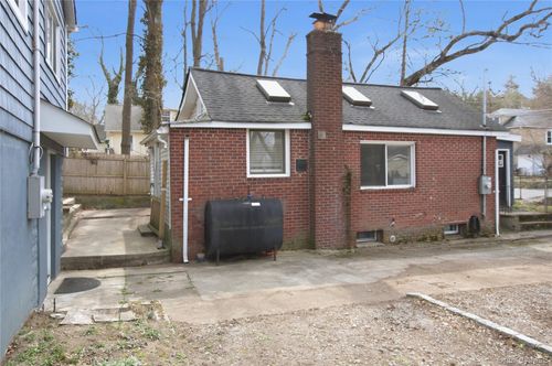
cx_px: 276
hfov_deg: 71.6
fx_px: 383
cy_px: 183
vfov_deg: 51.2
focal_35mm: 25
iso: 100
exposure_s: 1/60
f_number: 6.3
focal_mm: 17
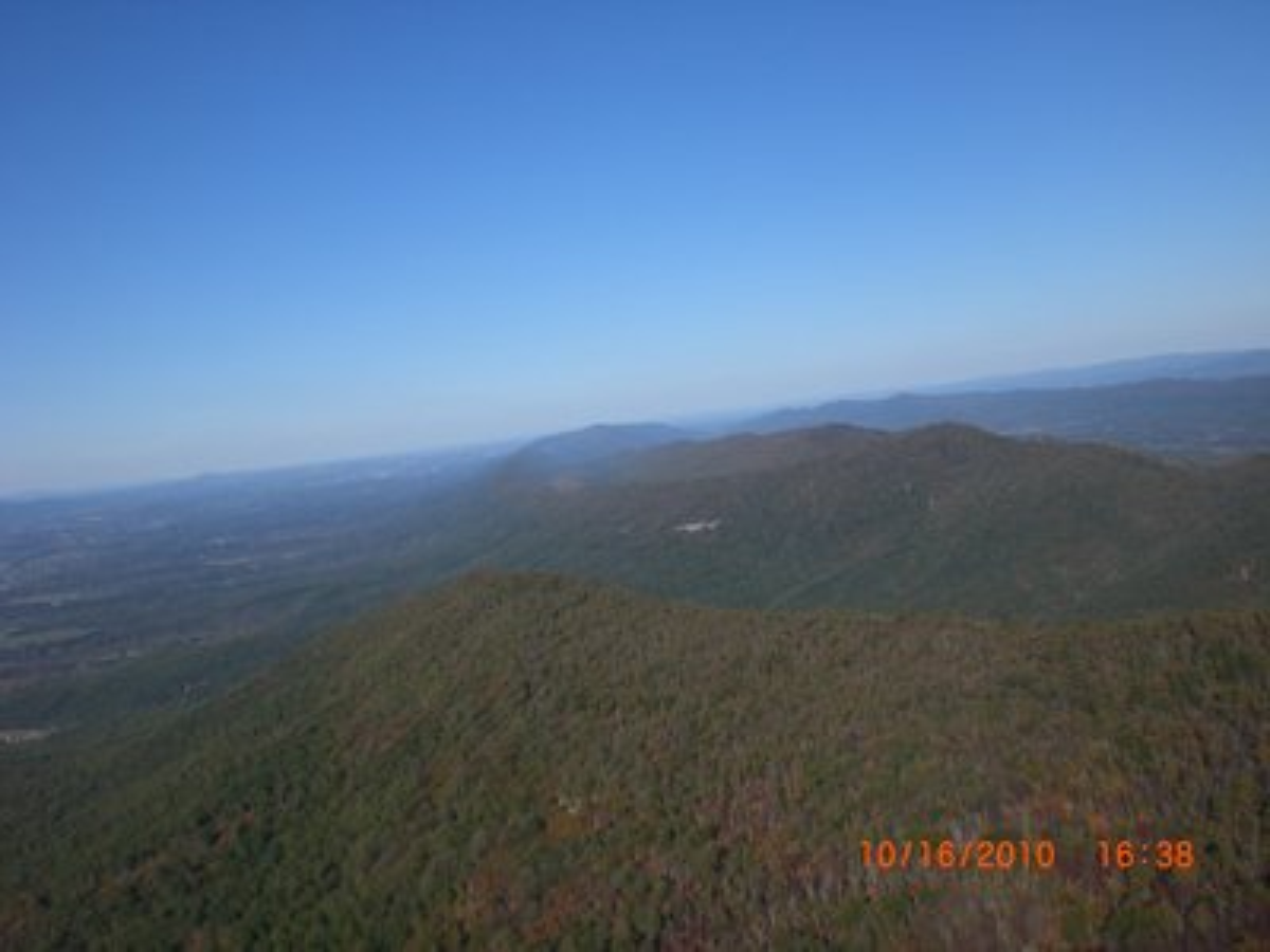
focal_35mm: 38
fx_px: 1394
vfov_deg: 37.7
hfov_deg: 49.0
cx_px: 635
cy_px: 476
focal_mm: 6.3
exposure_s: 1/800
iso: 50
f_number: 4.4
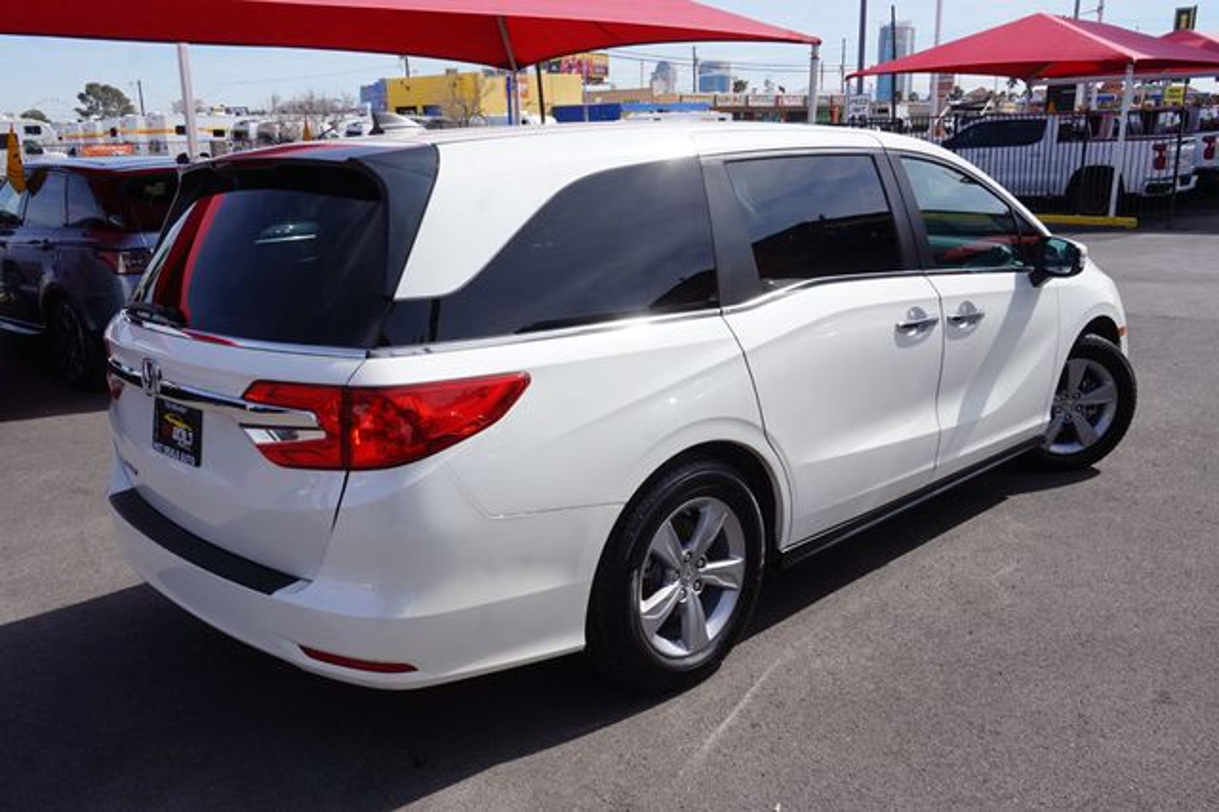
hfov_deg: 62.0
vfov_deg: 43.6
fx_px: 1015
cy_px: 406
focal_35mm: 30
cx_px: 610
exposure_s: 1/100
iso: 100
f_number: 14
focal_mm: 20
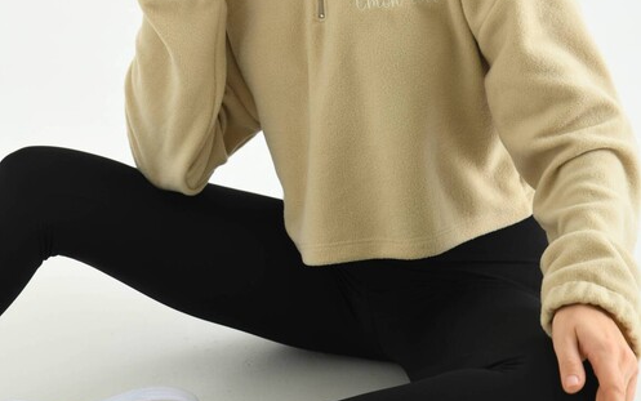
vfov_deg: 13.0
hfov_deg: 20.8
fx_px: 1748
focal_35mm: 100
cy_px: 53
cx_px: 320
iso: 160
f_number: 5.6
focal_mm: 65
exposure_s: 1/125
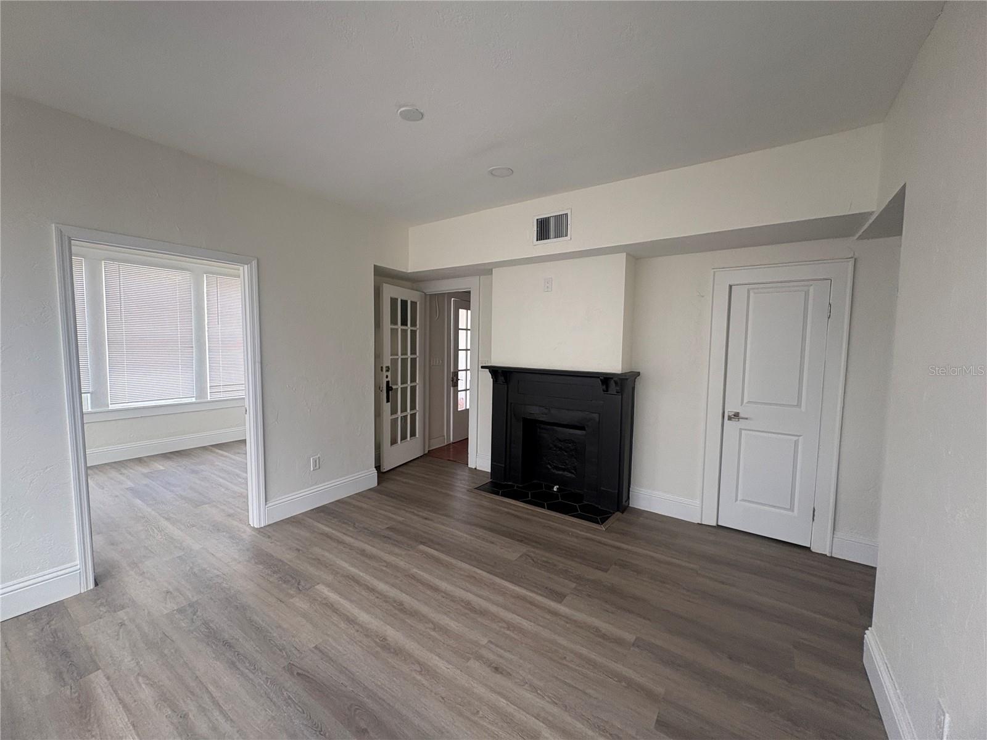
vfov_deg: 85.7
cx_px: 494
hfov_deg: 102.1
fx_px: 399
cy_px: 370
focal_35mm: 14
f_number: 2.2
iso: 200
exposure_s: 1/99
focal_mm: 2.22
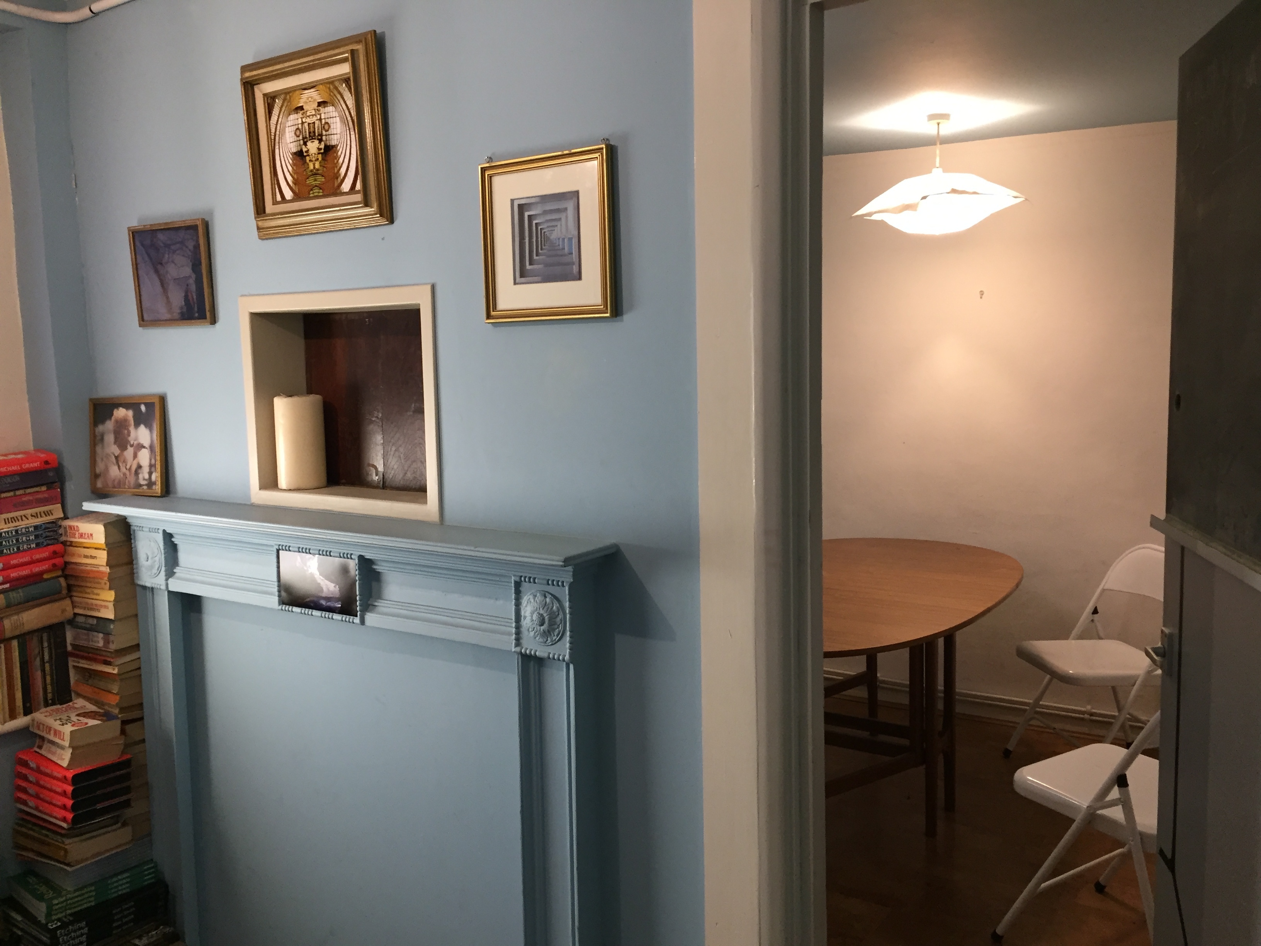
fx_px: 1056
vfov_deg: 48.2
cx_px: 630
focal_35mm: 29
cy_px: 473
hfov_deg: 61.7
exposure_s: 1/33
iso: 160
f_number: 2.2
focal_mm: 4.15
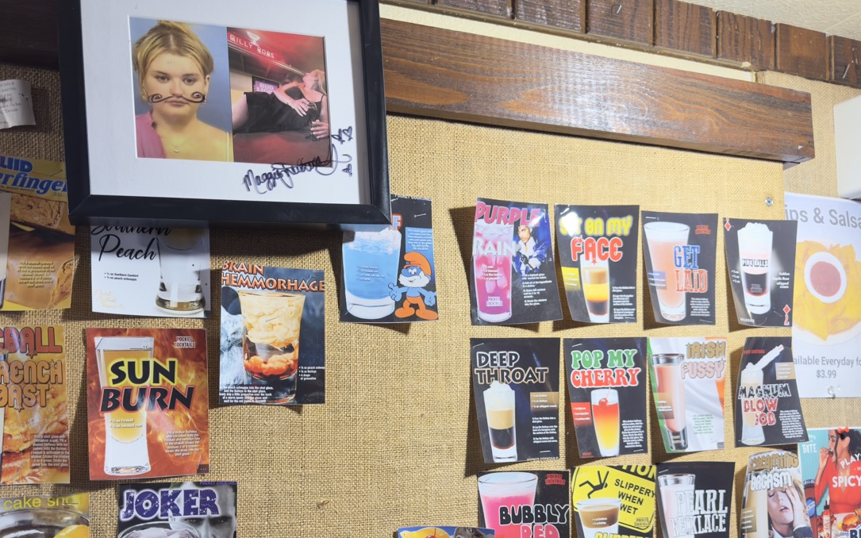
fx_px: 704
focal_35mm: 30
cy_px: 370
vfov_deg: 41.2
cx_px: 382
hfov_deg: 62.7
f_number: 1.78
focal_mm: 6.76
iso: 160
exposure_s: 1/60
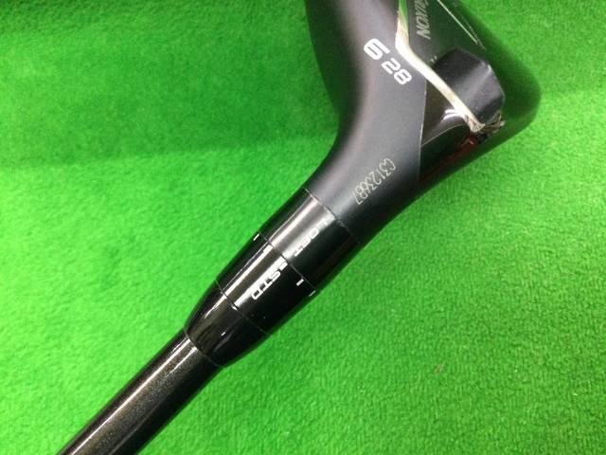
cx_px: 303
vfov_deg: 45.4
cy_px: 228
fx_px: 543
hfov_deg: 58.4
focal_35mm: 31
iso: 200
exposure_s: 1/30
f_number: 2.4
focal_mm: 3.3
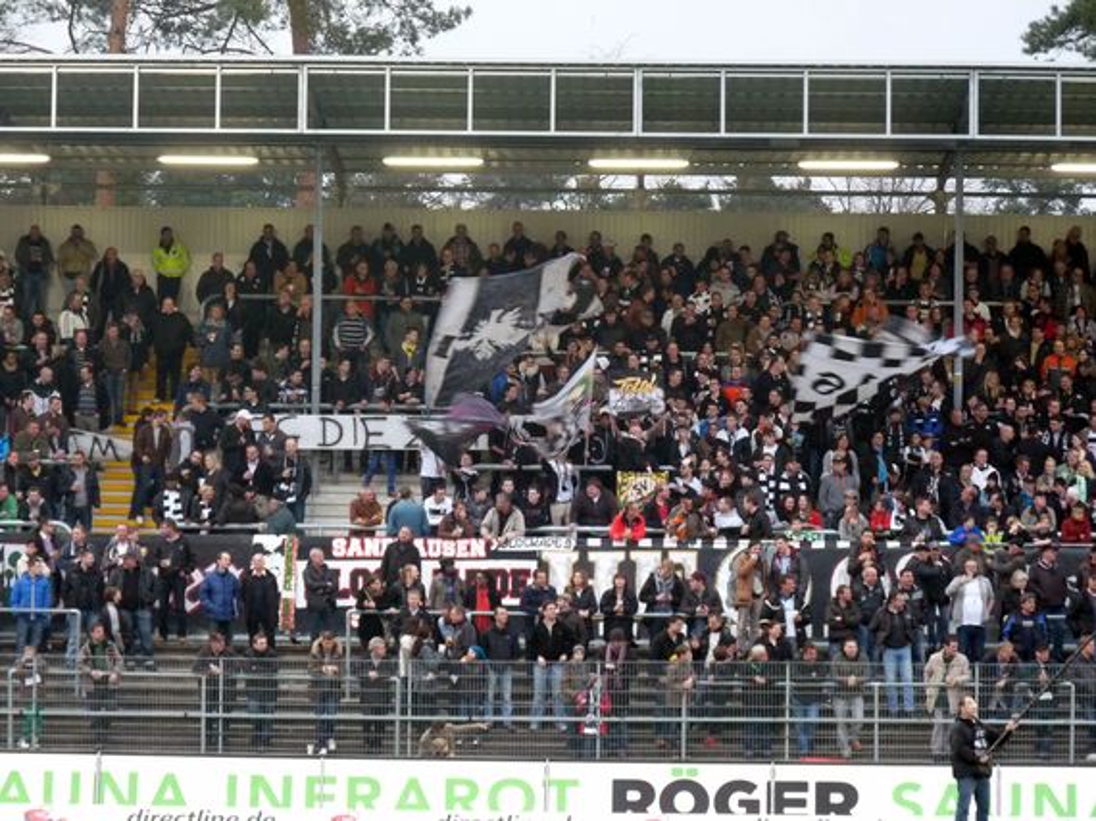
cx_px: 548
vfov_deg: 8.2
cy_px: 410
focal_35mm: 180
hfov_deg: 11.0
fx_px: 5697
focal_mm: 32
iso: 400
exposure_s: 1/40
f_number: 3.7
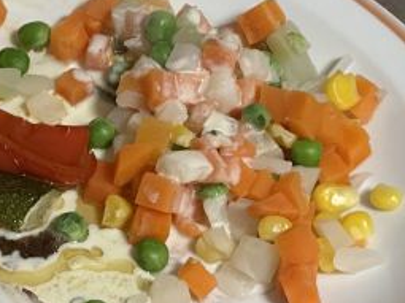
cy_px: 195
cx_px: 44
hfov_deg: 10.9
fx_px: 2117
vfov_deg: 8.2
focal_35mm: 181
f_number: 2.8
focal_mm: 9
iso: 500
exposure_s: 1/50
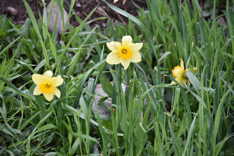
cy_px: 78
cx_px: 117
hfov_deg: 6.9
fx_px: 1950
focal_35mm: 300
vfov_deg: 4.6
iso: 500
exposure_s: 1/640
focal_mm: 300
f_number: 5.6
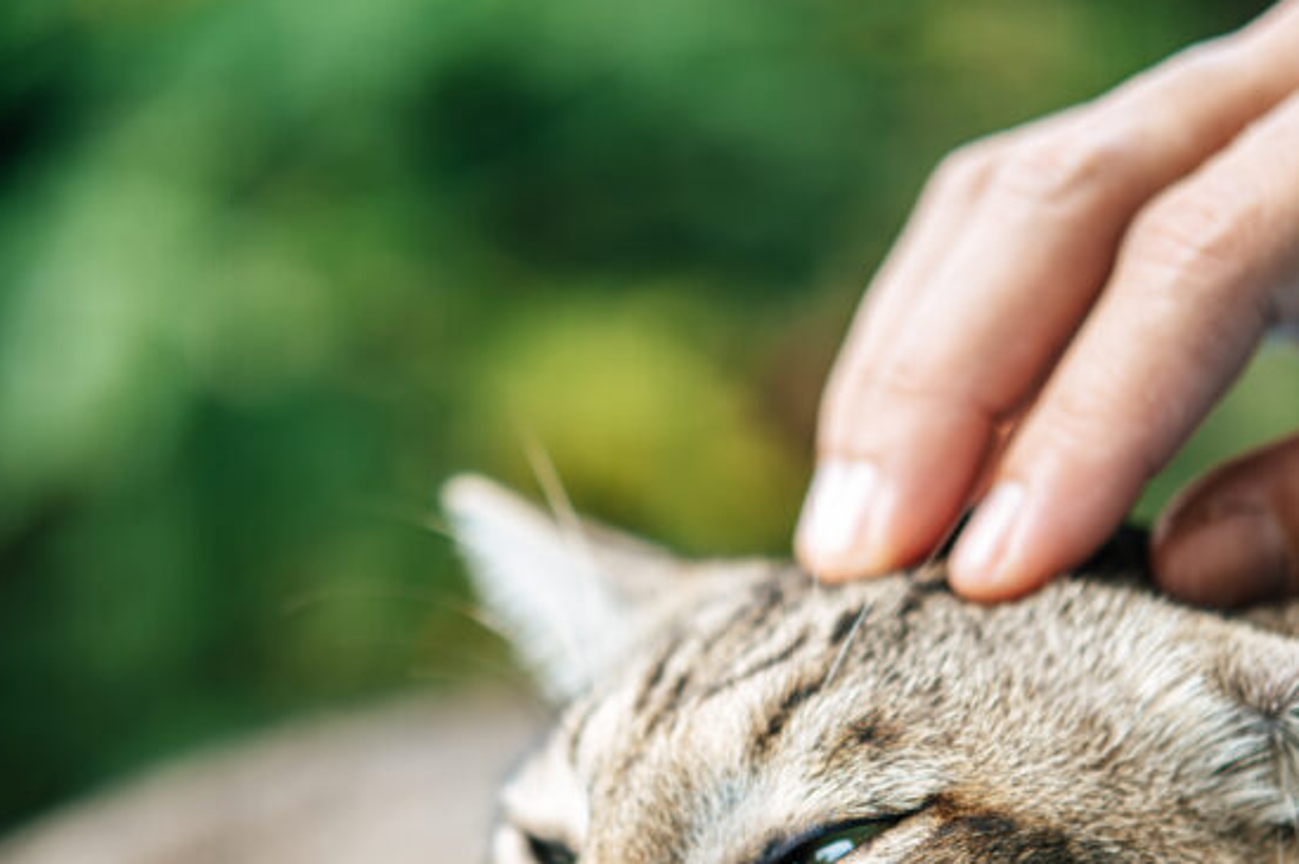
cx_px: 613
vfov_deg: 12.1
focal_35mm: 112
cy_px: 782
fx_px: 4038
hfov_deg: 18.3
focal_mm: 60
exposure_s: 1/200
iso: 100
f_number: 3
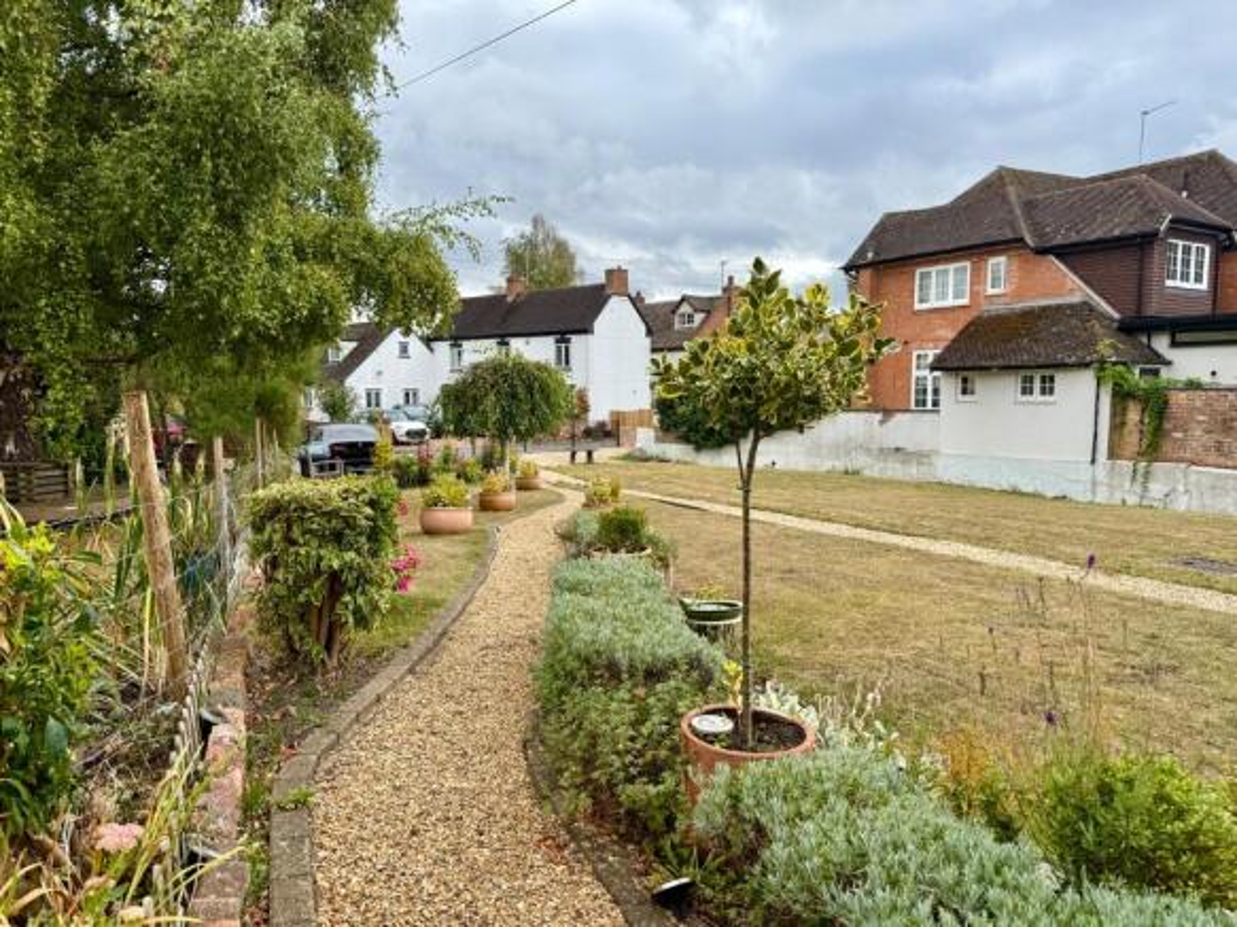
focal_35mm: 24
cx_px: 618
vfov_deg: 56.8
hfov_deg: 71.6
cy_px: 464
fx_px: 857
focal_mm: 6.76
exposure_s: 1/2445
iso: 80
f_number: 1.78
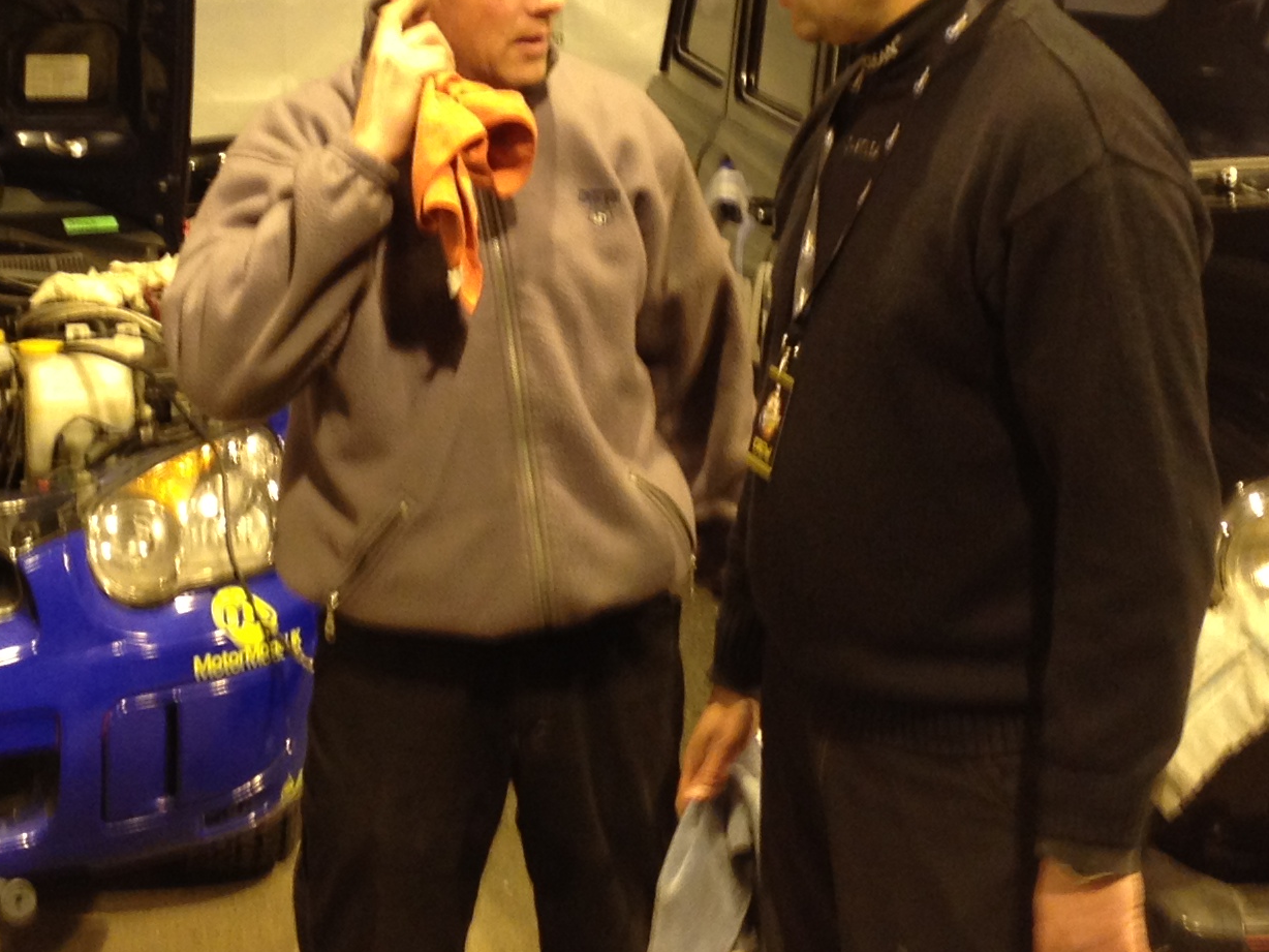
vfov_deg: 15.7
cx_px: 535
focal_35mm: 93
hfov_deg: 21.1
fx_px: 3409
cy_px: 97
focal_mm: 4.28
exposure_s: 1/20
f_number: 2.4
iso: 100
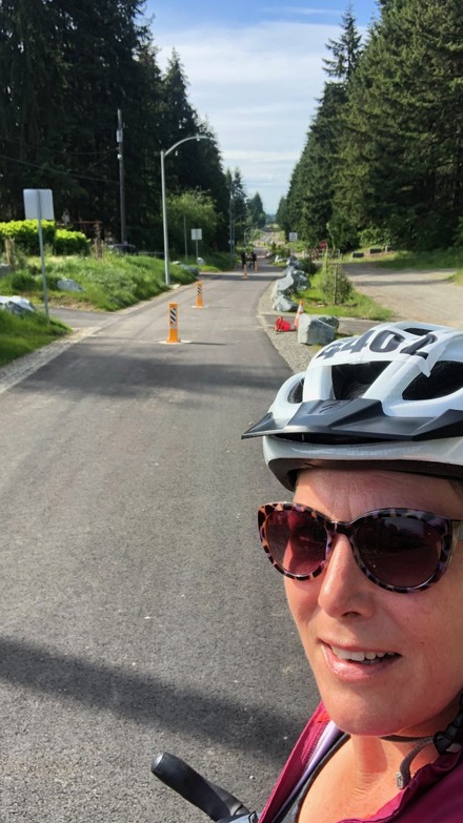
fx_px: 764
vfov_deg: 56.6
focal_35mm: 35
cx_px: 240
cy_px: 412
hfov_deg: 33.7
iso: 20
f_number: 2.2
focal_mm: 2.87
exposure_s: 1/308
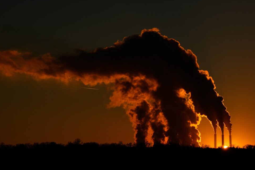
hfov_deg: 15.3
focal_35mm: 134
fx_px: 949
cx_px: 126
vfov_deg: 10.2
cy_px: 87
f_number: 8
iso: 125
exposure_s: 1/4000
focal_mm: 126
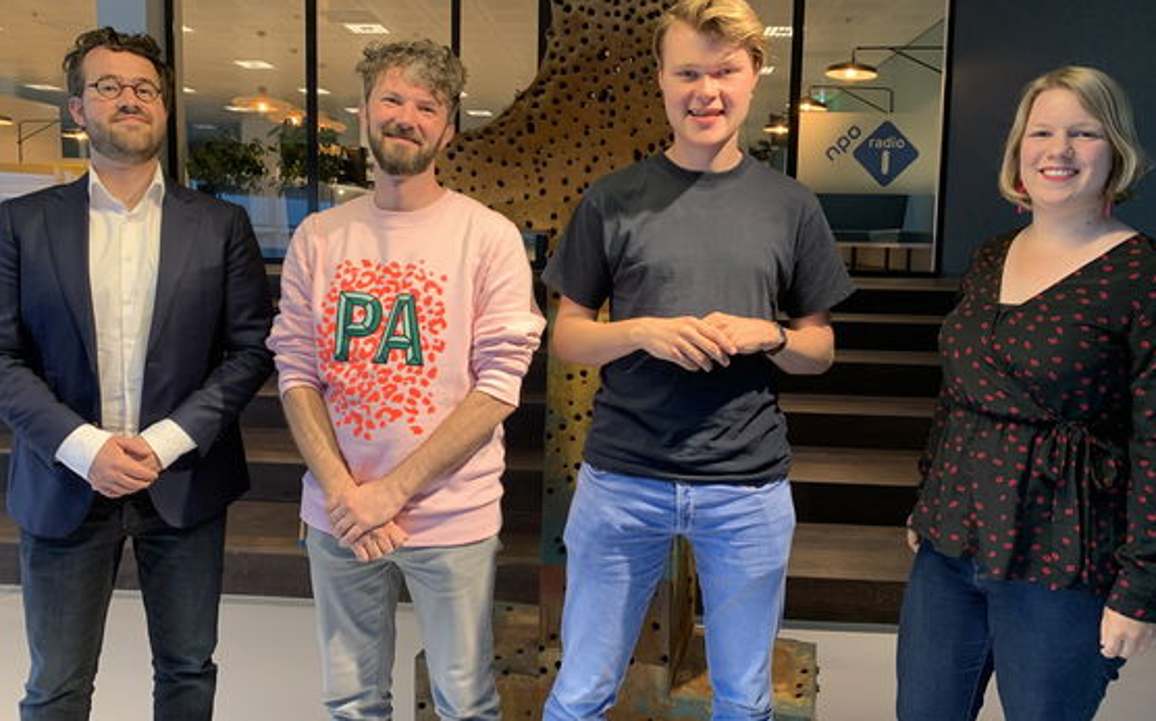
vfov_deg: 44.5
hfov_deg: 66.5
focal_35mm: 28
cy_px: 332
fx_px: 882
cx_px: 584
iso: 80
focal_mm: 4.25
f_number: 1.8
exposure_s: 1/50
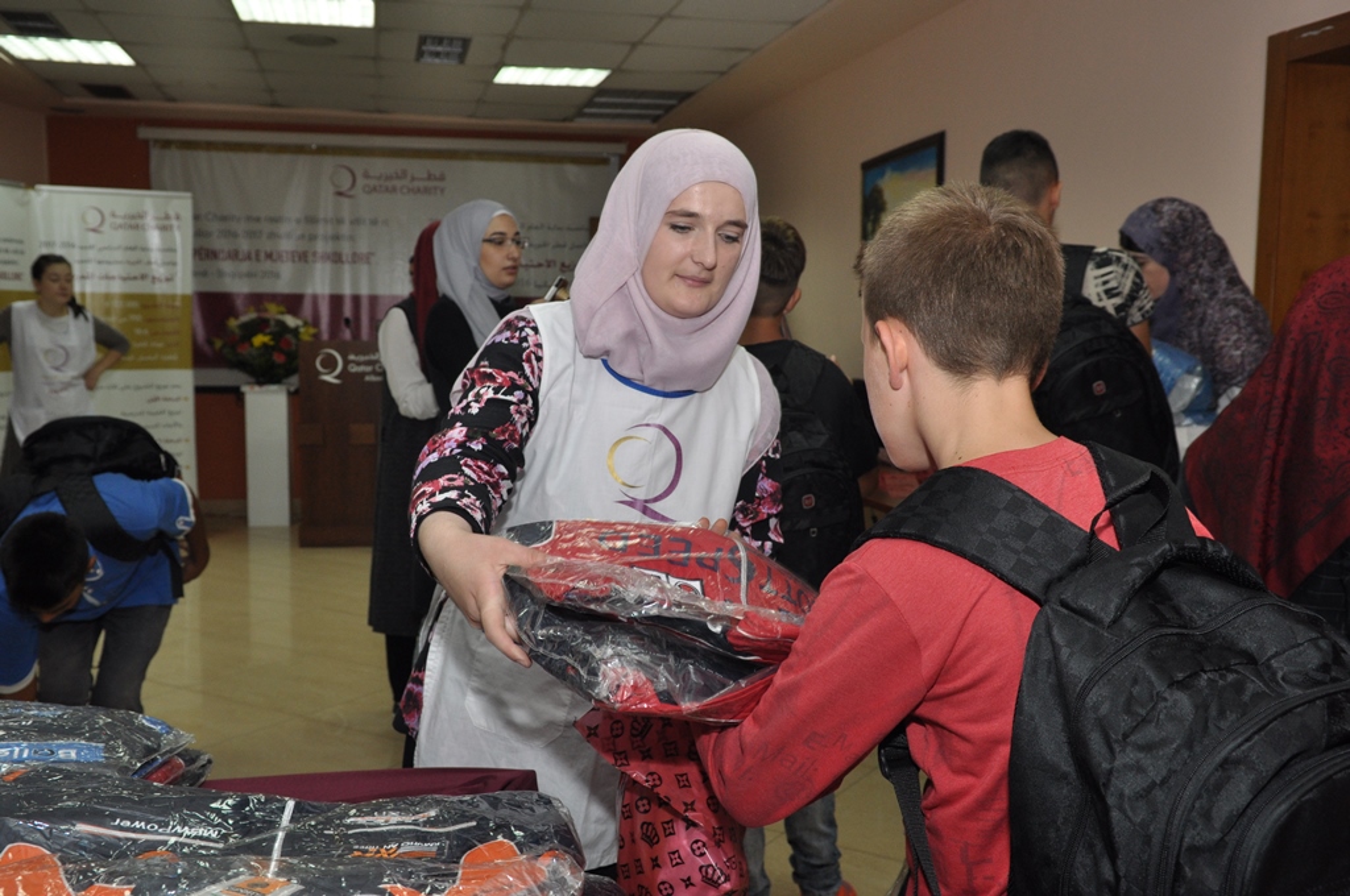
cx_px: 675
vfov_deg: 38.3
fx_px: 1292
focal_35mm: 34
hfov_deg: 55.2
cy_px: 448
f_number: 5
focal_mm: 23
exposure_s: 1/100
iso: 500
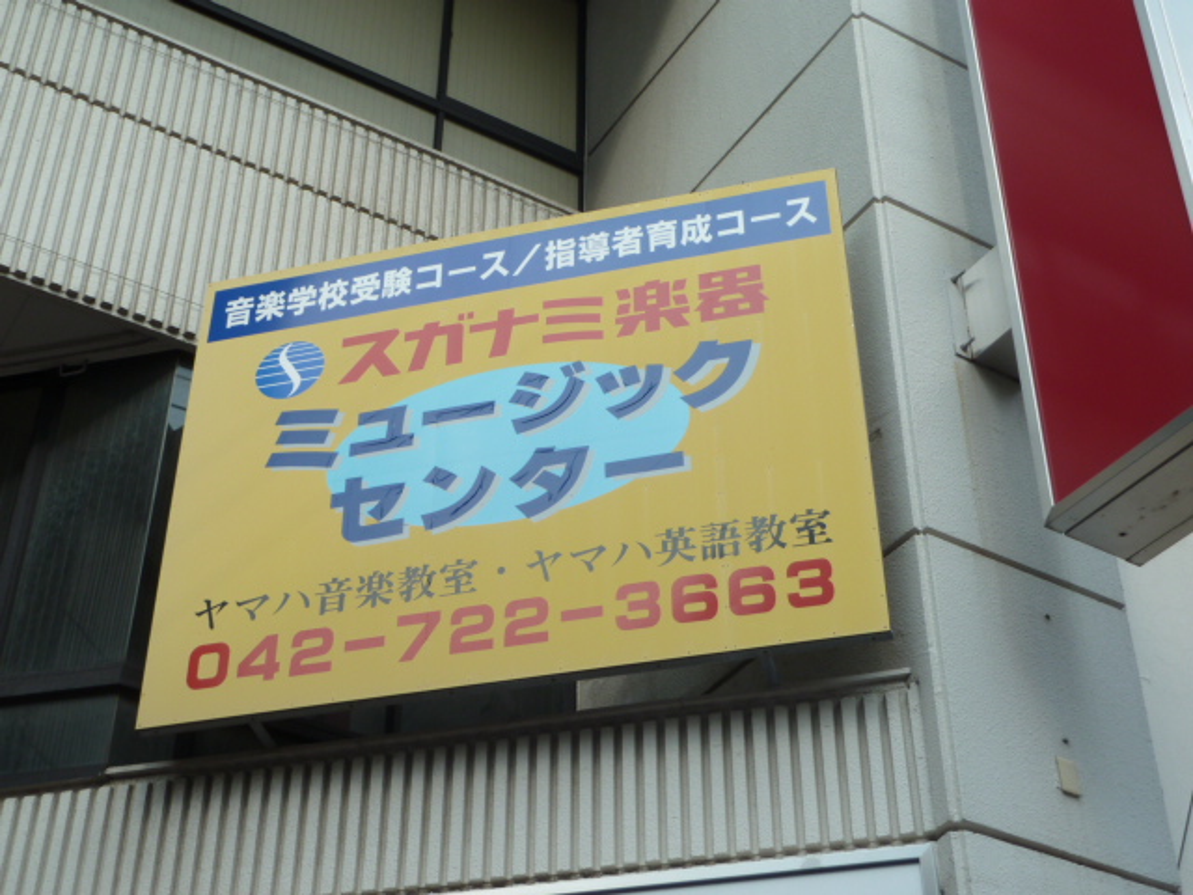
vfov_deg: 26.6
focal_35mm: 55
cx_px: 596
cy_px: 448
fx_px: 1896
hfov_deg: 34.9
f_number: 3.9
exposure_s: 1/320
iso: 80
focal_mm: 9.1
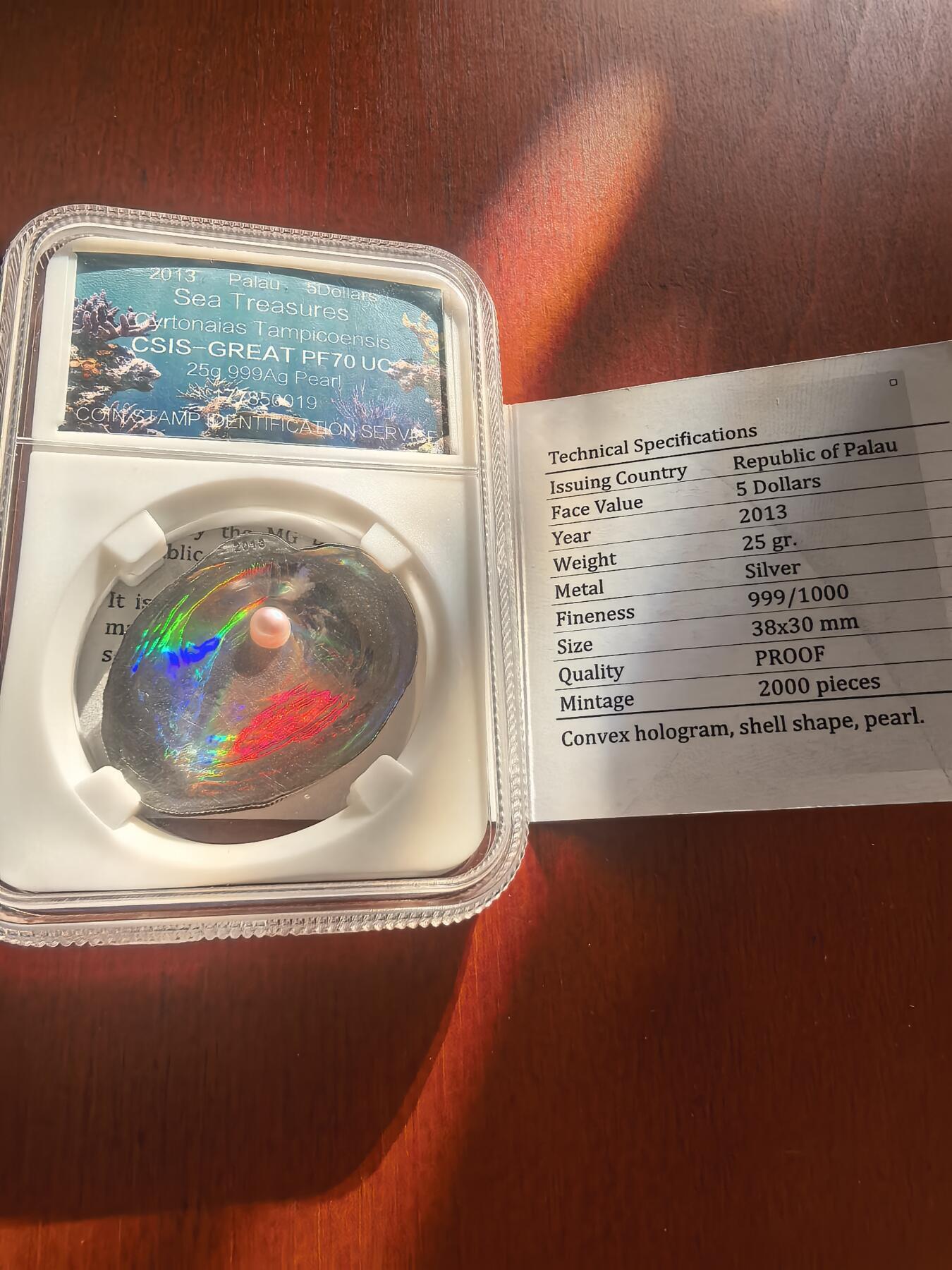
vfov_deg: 71.6
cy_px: 635
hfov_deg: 56.8
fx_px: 880
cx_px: 476
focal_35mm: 24
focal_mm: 1.68
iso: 50
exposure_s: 1/423
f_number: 2.2
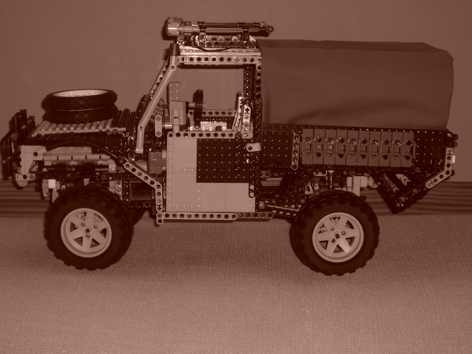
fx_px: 1064
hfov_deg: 25.0
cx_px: 236
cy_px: 177
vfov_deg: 18.9
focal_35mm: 78
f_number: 5.6
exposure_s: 1/50
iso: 100
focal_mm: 13.6
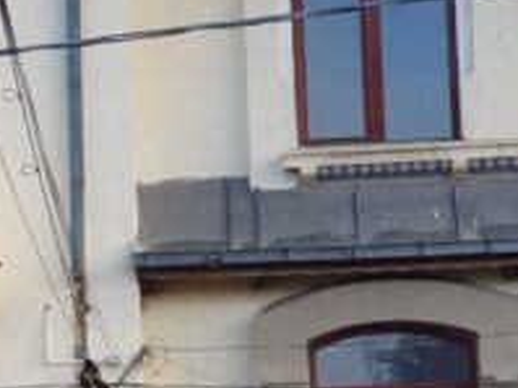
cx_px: -325
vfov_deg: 8.1
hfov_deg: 10.4
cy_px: 372
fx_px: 2722
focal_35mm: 182
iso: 25
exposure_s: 1/221
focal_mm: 6
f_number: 2.4
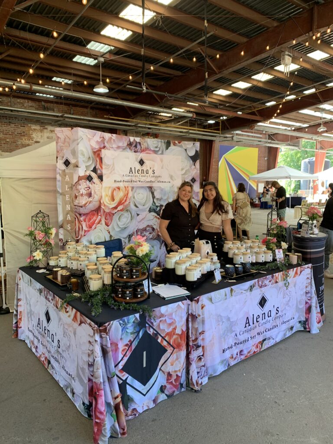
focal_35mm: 26
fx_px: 333
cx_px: 166
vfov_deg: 67.3
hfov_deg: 53.1
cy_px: 222
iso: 100
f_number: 1.8
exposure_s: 1/120
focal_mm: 4.25
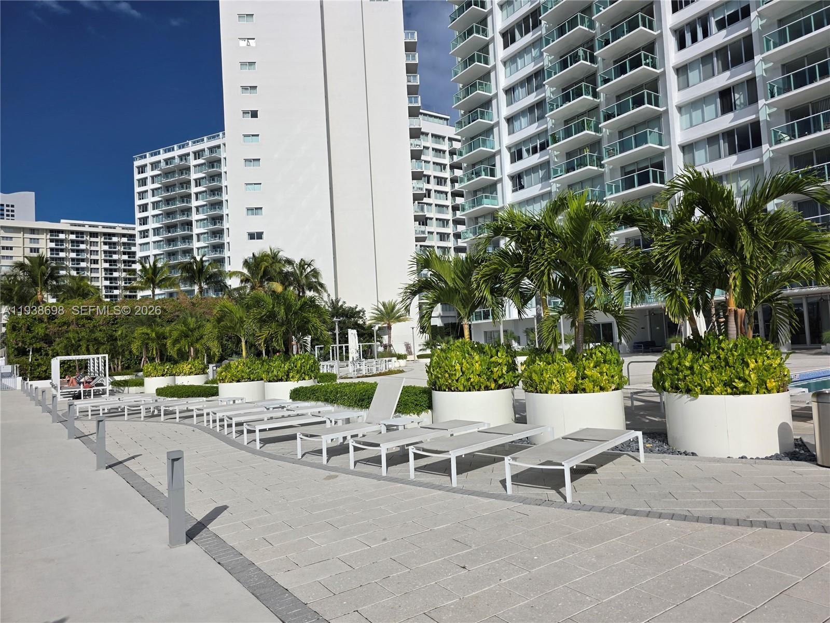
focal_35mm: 23
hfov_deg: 73.9
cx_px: 415
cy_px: 312
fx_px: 551
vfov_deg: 58.9
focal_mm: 6.3
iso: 32
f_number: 1.7
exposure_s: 1/7944
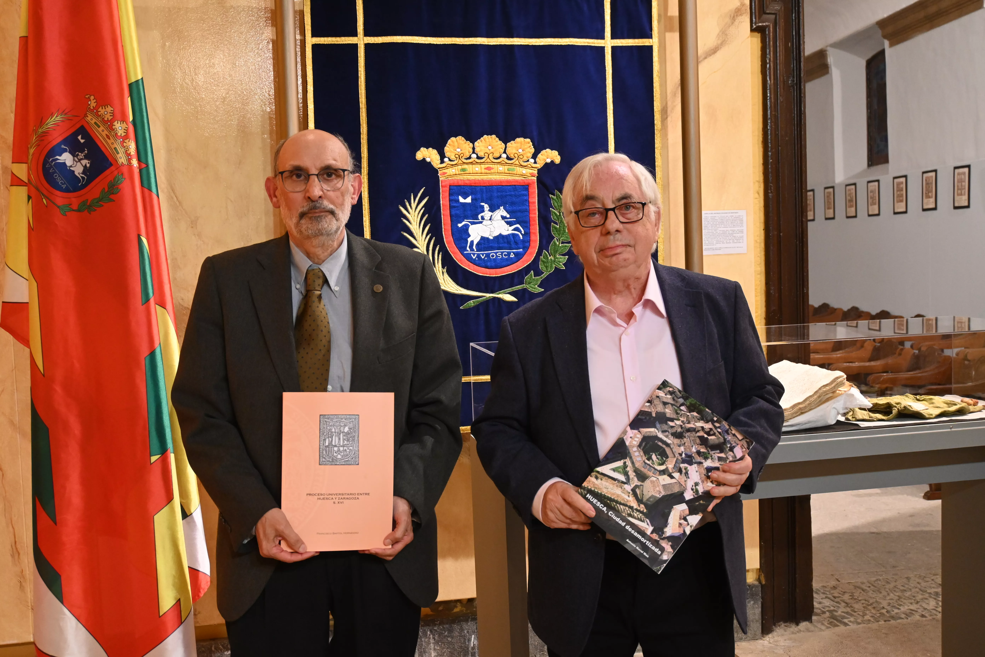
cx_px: 492
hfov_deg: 49.6
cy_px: 328
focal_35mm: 39
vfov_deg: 34.2
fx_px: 1067
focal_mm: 26
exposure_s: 1/50
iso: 1600
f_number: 4.5
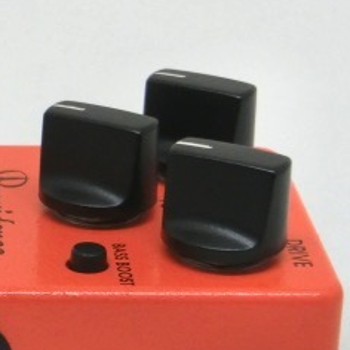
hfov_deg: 10.3
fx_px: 1922
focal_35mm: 168
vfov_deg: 10.4
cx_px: -52
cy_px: 310
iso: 400
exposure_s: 1/60
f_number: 5.2
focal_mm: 12.4
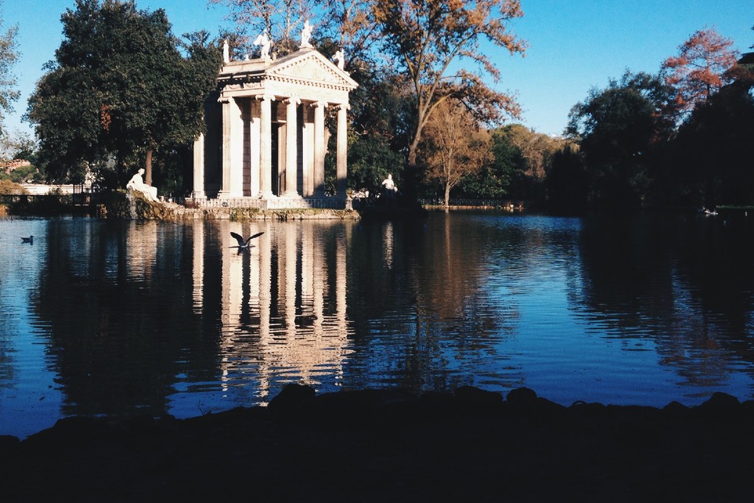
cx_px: 395
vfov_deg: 28.6
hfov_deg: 41.9
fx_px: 984
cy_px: 209
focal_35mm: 47
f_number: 2.4
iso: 50
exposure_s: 1/1577
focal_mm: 4.28
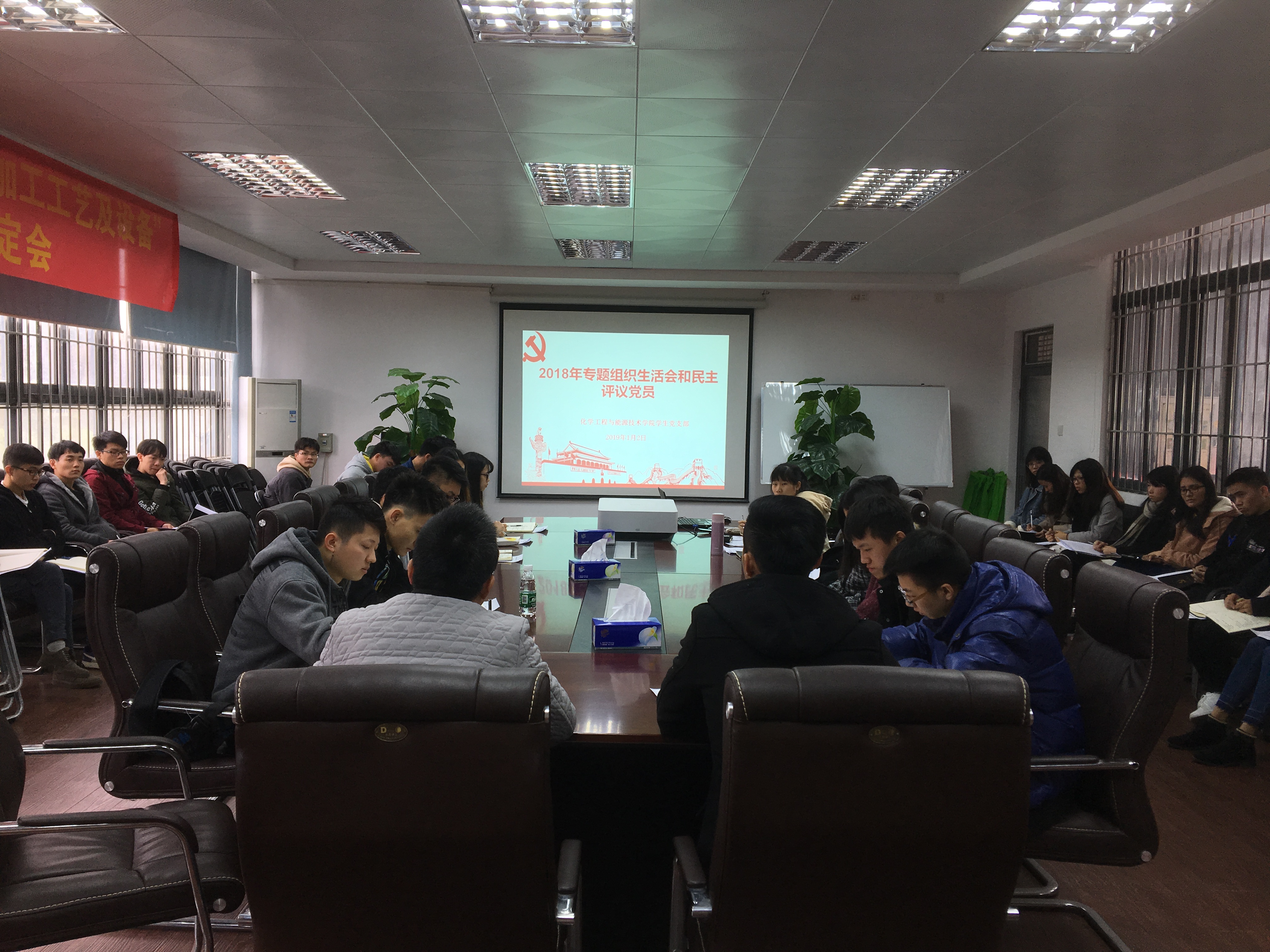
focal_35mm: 29
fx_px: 1064
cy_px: 476
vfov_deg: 48.2
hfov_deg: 61.7
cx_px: 635
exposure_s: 1/50
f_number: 2.2
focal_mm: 4.15
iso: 25
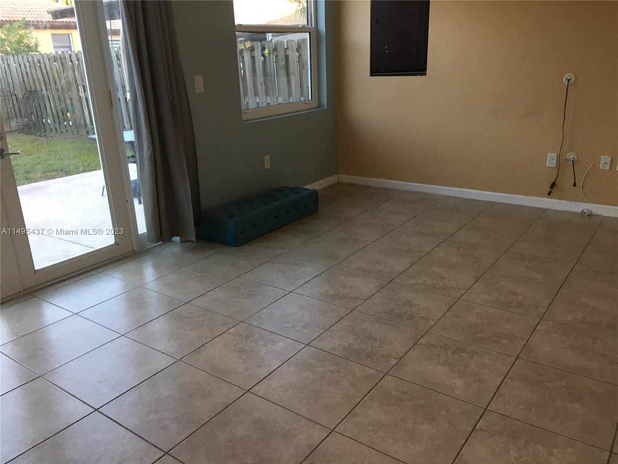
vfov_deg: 48.2
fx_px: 518
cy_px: 232
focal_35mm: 29
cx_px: 309
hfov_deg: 61.7
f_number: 2.2
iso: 64
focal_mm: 4.15
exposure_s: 1/30
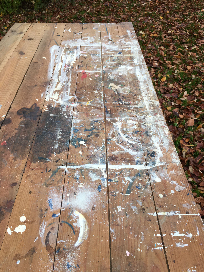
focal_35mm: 29
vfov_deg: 61.7
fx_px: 228
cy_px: 136
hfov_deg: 48.2
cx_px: 102
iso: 40
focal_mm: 4.15
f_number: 2.2
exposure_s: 1/100
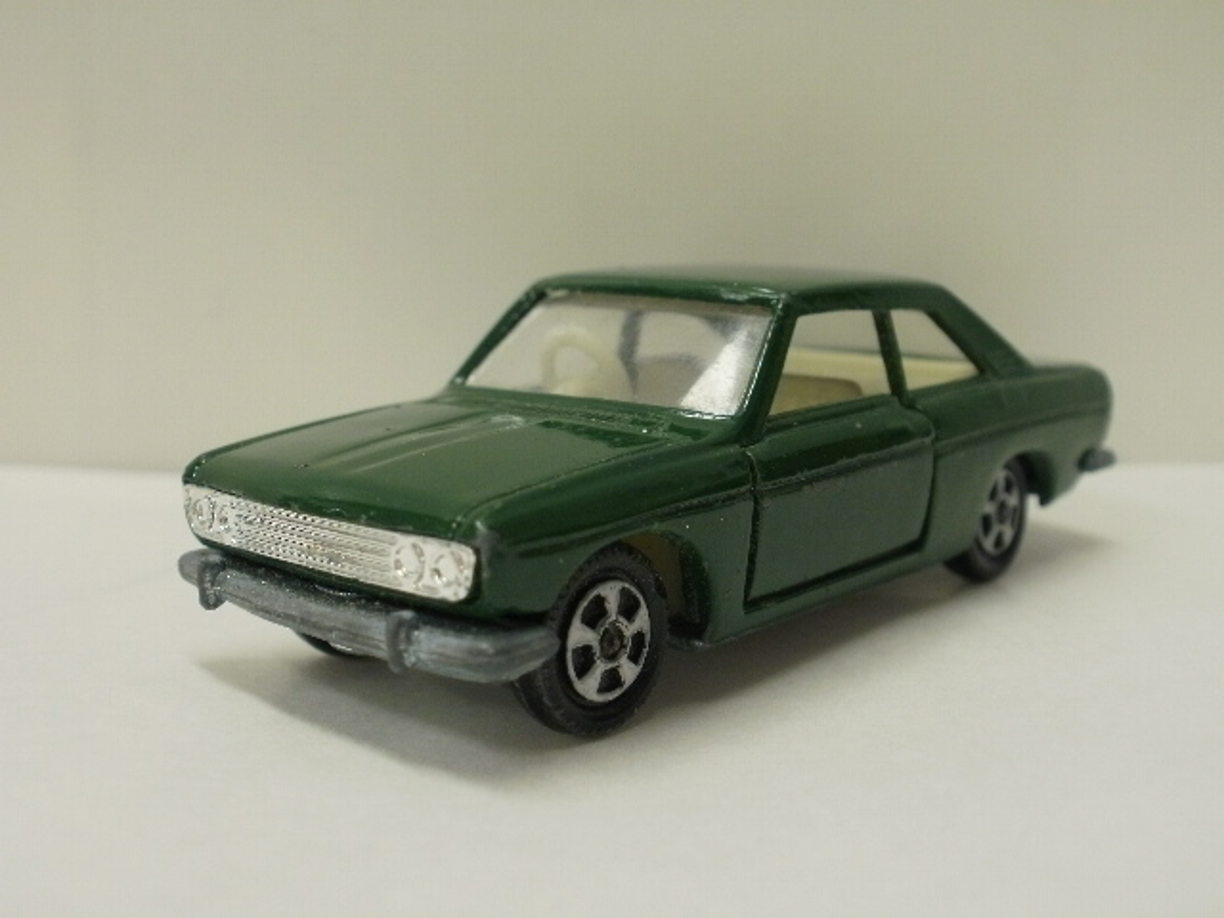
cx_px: 612
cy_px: 459
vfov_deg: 32.9
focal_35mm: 44
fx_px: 1556
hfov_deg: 42.9
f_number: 4
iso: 125
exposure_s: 1/25
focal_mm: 7.7
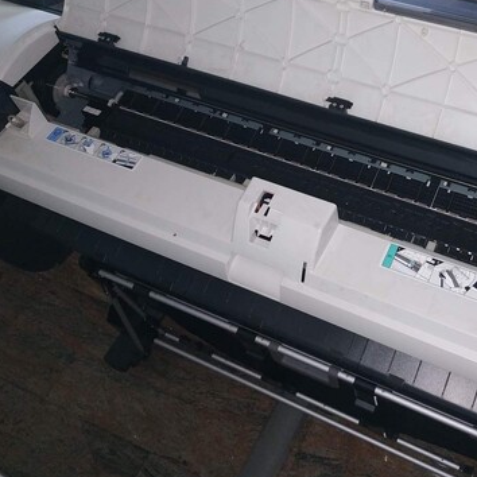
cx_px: 353
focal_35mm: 36
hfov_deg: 44.6
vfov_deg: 45.9
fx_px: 561
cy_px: 197
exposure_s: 1/25
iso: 250
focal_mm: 3.94
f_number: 1.9
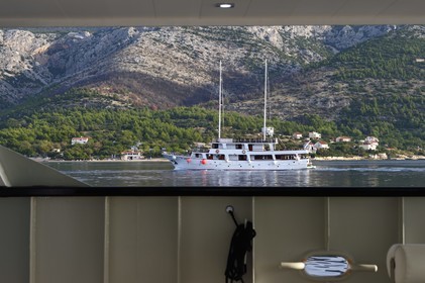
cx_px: 212
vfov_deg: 19.4
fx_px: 826
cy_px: 142
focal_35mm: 70
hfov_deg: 28.9
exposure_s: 1/320
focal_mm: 70
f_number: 8
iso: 200
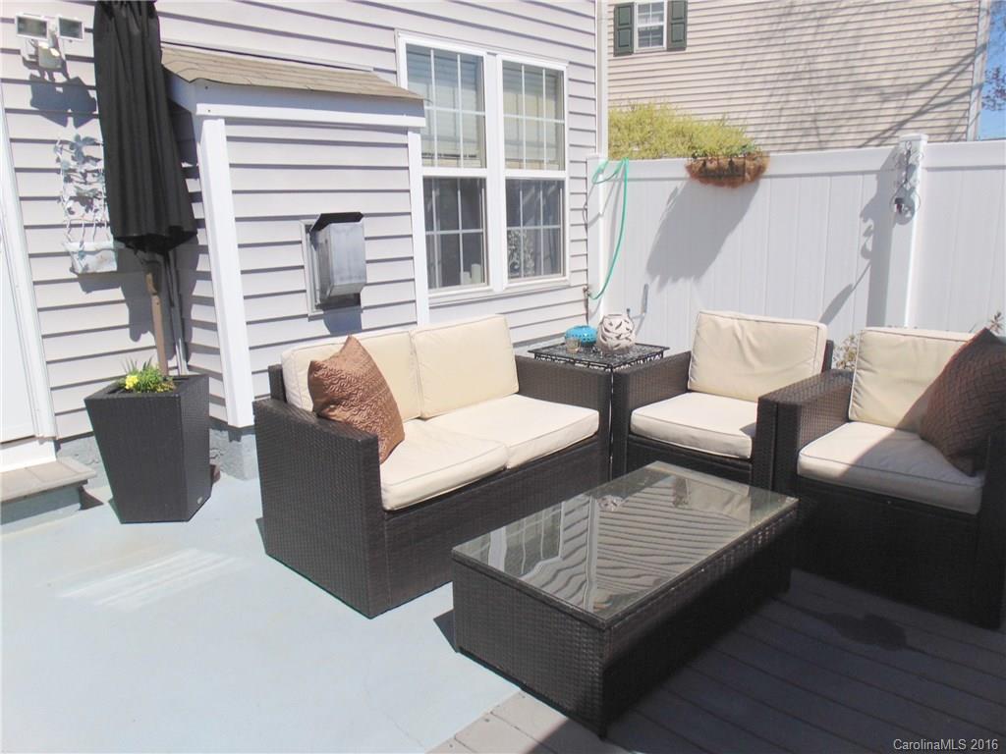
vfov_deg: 54.9
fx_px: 727
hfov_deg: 69.4
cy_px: 377
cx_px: 503
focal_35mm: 25
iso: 80
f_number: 7.7
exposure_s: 1/400
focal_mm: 4.5
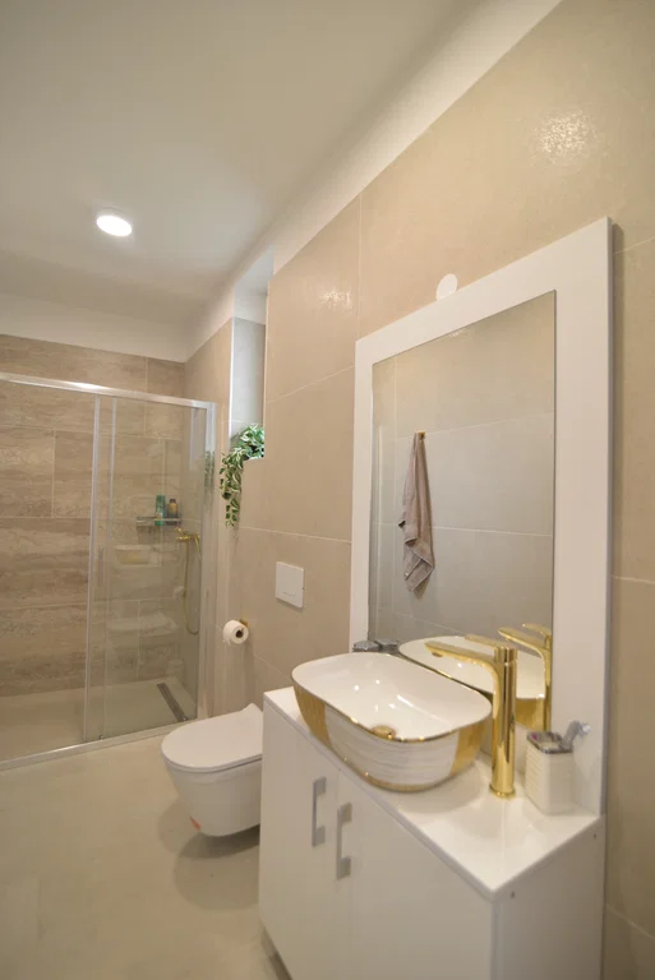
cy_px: 490
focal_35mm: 16
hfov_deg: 73.8
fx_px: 436
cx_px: 328
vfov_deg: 96.7
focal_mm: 16
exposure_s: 1/80
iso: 400
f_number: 4.5
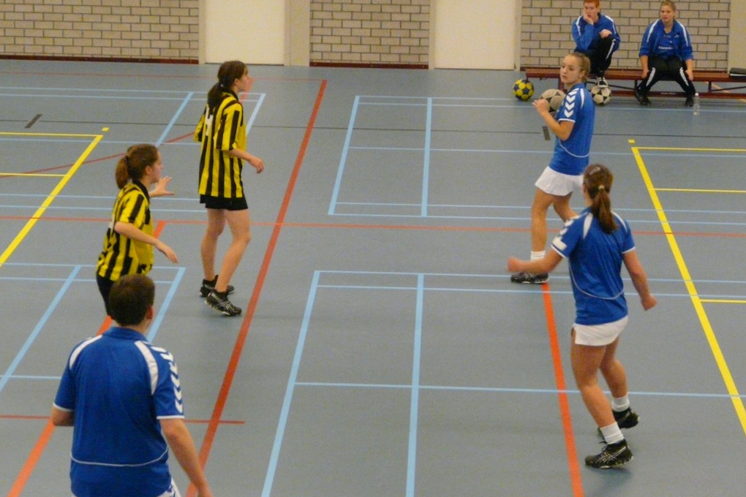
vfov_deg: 11.5
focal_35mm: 119
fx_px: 2466
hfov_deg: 17.2
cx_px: 372
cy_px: 222
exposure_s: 1/60
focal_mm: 18.8
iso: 800
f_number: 3.6
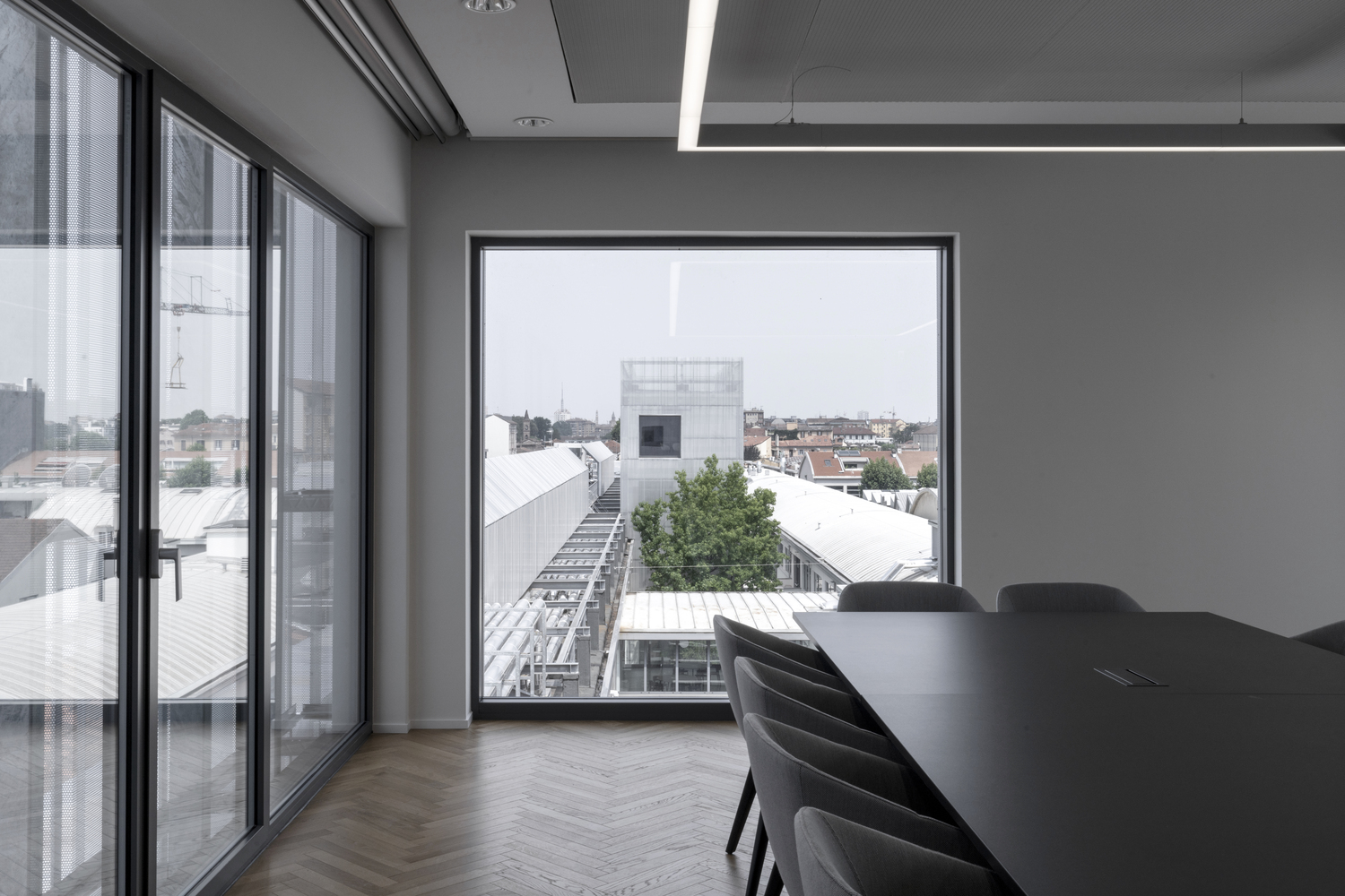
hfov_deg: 54.4
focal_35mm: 35
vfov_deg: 37.9
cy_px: 448
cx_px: 672
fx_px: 1308
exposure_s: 1/50
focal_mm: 35
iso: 200
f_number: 20
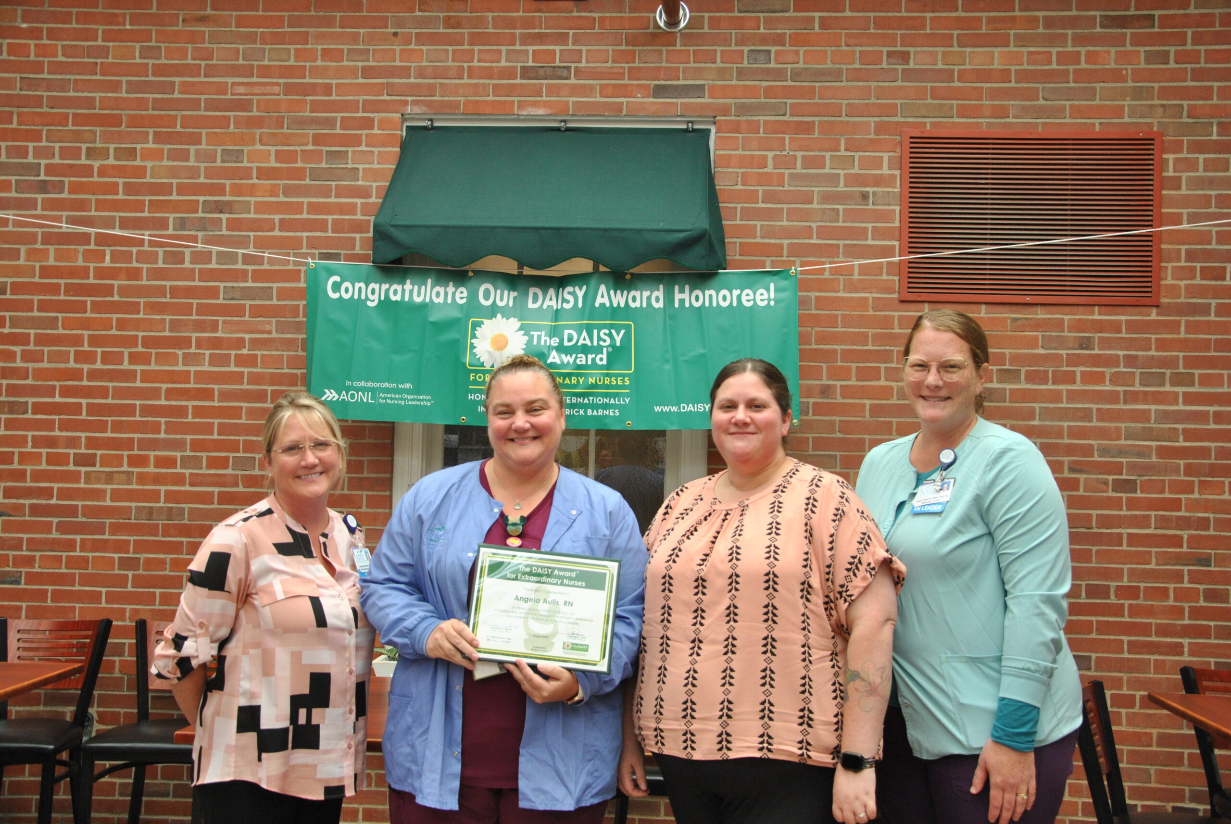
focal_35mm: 38
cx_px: 616
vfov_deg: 35.6
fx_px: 1284
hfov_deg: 51.2
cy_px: 412
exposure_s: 1/320
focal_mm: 25
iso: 400
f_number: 4.5
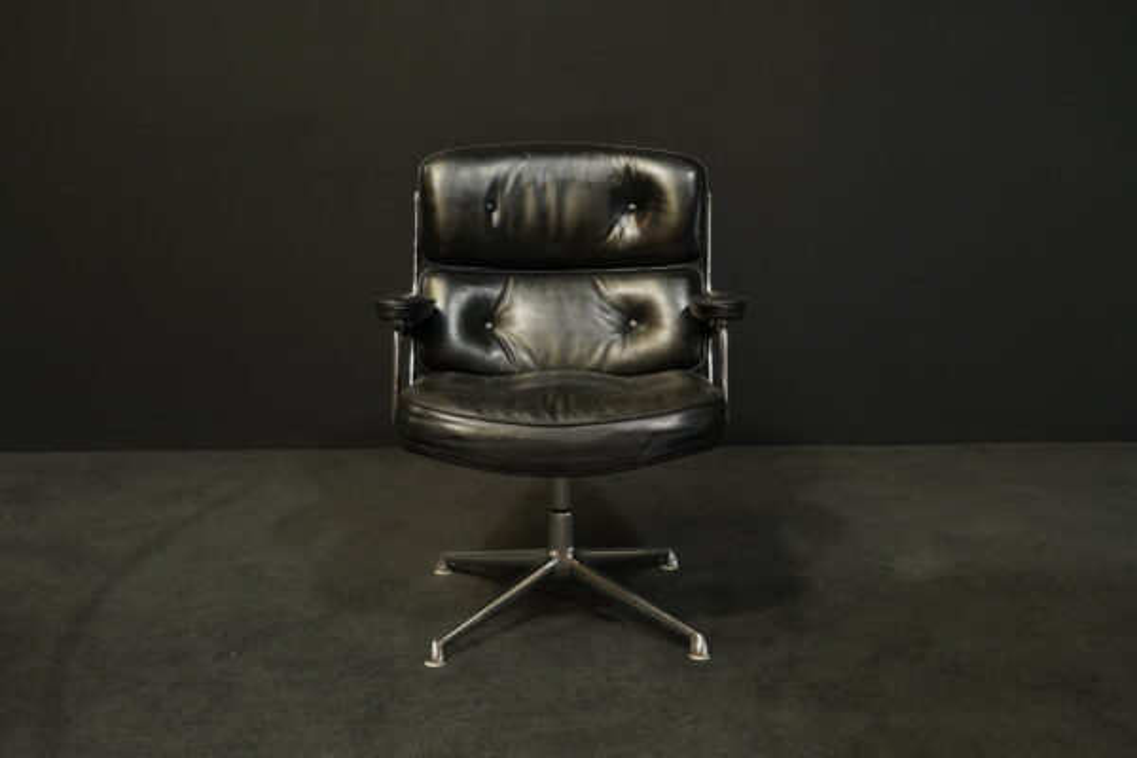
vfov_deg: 29.2
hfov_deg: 42.7
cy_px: 379
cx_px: 568
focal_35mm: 46
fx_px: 1453
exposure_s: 1/60
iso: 3200
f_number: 6.3
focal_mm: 46
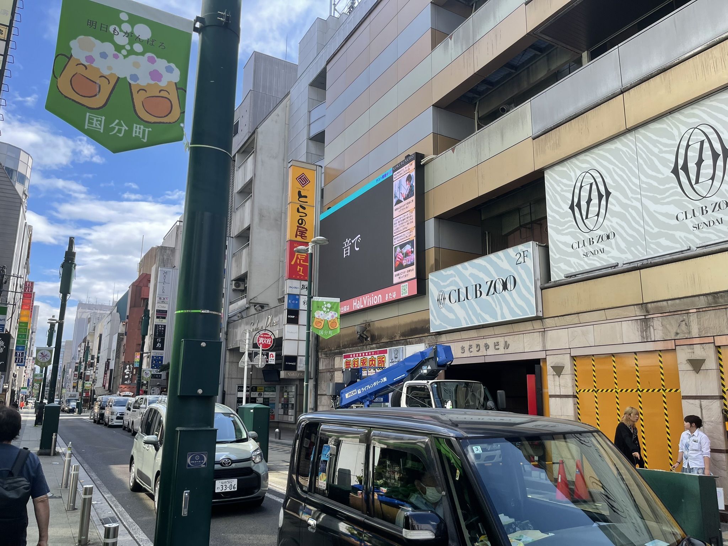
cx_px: 364
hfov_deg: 69.4
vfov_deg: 54.9
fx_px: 526
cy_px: 273
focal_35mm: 25
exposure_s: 1/1420
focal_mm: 5.1
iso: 32
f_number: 1.6
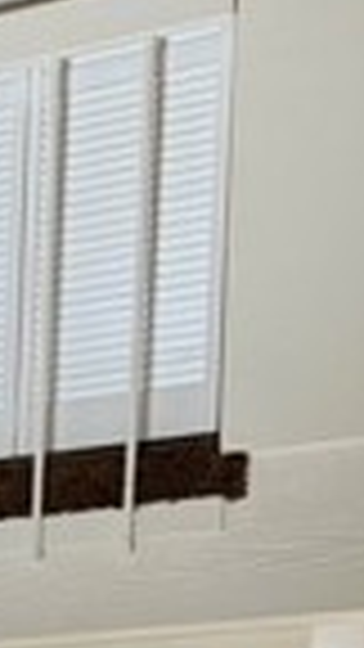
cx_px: -679
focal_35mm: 116
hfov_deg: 8.8
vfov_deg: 16.1
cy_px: 1112
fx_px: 1990
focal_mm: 6.76
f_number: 1.78
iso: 400
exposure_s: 1/60
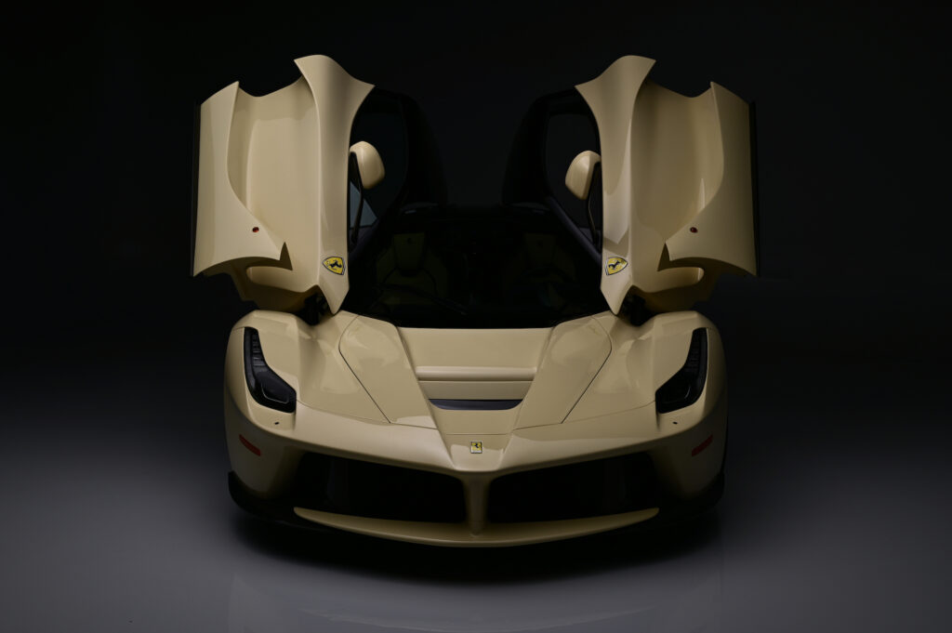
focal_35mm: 50
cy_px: 316
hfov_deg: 39.6
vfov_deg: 26.9
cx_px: 476
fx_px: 1321
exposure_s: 1/200
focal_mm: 50
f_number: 8
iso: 100
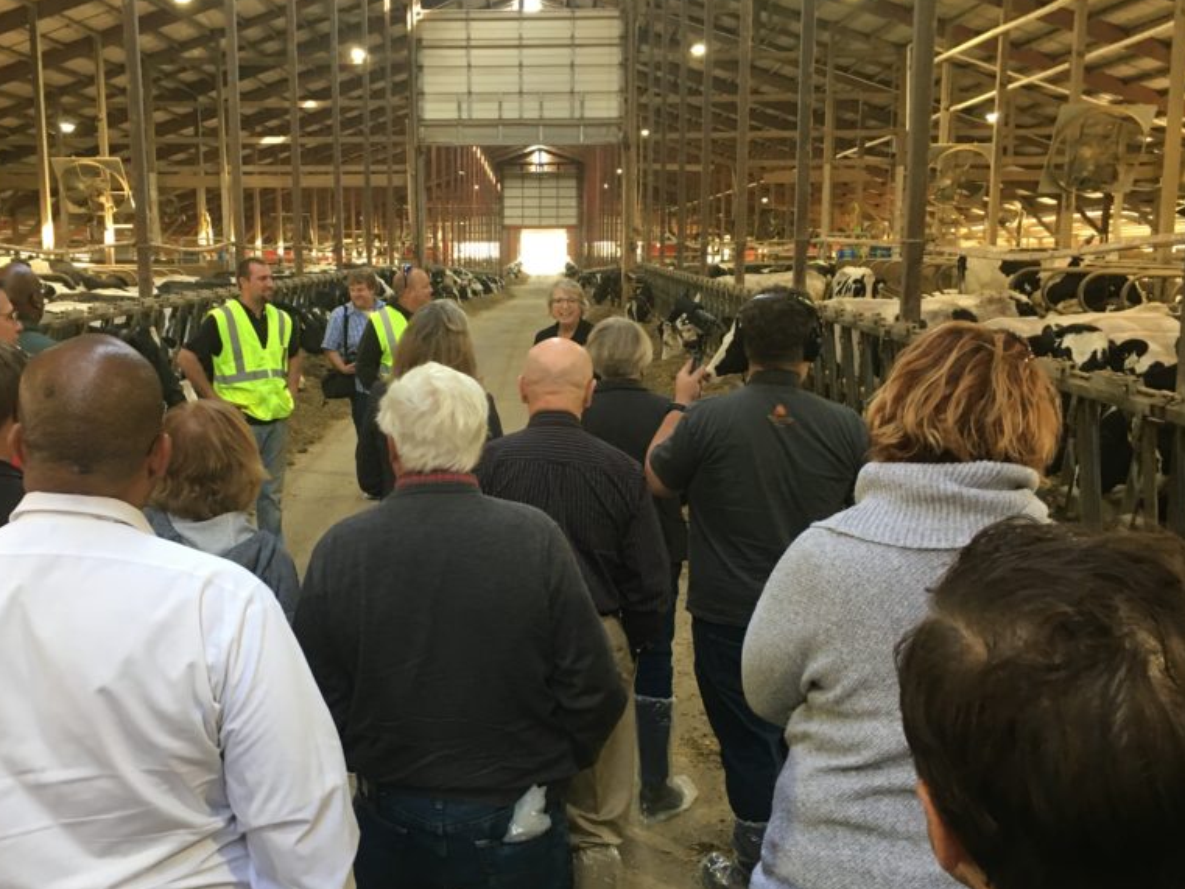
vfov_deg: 36.8
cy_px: 475
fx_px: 1335
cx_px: 505
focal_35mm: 39
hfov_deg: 47.7
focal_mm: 4.15
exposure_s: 1/30
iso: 80
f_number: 2.2
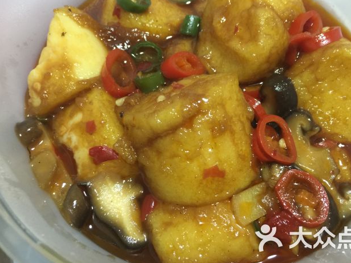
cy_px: 118
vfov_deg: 42.9
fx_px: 335
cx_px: 199
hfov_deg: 55.2
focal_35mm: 33
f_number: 2.2
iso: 125
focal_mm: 4.15
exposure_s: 1/8
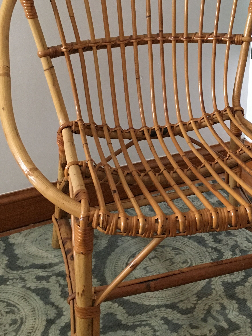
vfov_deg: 38.0
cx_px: 194
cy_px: 133
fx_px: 485
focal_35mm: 50
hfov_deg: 28.6
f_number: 2.2
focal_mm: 4.15
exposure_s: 1/17
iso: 200
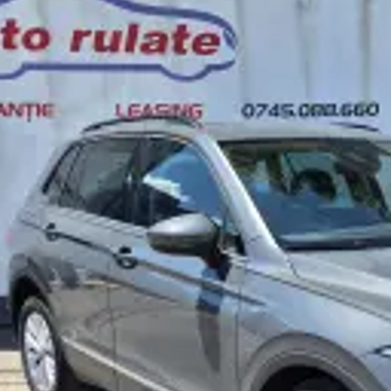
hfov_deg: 27.8
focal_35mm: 57
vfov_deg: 29.2
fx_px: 728
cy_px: 327
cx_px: 415
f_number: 1.8
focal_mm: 5.4
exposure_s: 1/1088
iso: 25
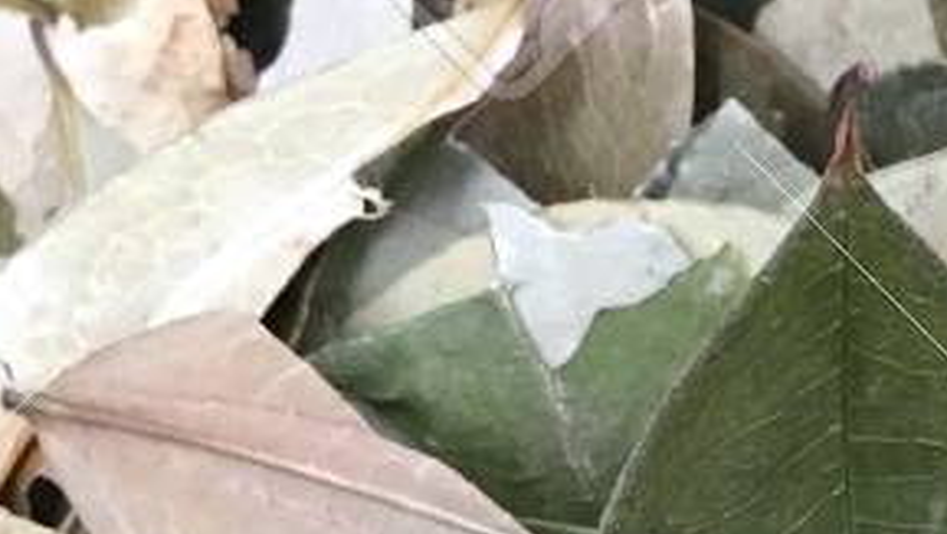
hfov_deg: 14.6
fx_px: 3568
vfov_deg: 8.0
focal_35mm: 142
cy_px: 1174
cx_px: 1124
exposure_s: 1/30
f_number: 2.2
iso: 100
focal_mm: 4.15
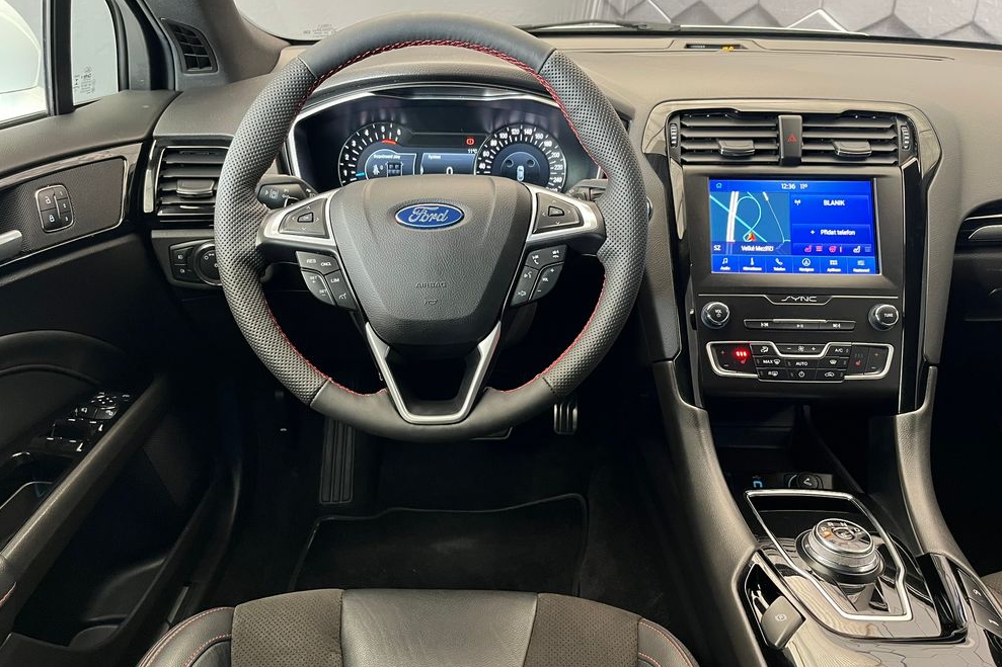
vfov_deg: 46.4
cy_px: 339
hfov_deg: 65.5
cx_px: 484
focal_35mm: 28
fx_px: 779
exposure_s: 1/51
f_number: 1.6
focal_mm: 5.1
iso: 500
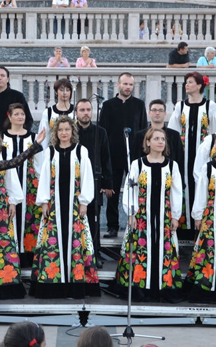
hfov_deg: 11.4
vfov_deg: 18.1
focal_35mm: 115
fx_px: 1085
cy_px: 124
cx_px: 73
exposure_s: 1/80
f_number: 4.5
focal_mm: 34
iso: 400
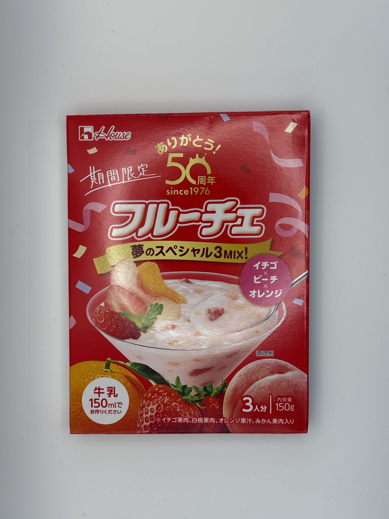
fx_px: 719
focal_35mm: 48
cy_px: 260
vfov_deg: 39.7
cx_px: 194
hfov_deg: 30.3
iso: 50
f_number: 1.78
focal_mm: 6.76
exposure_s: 1/222
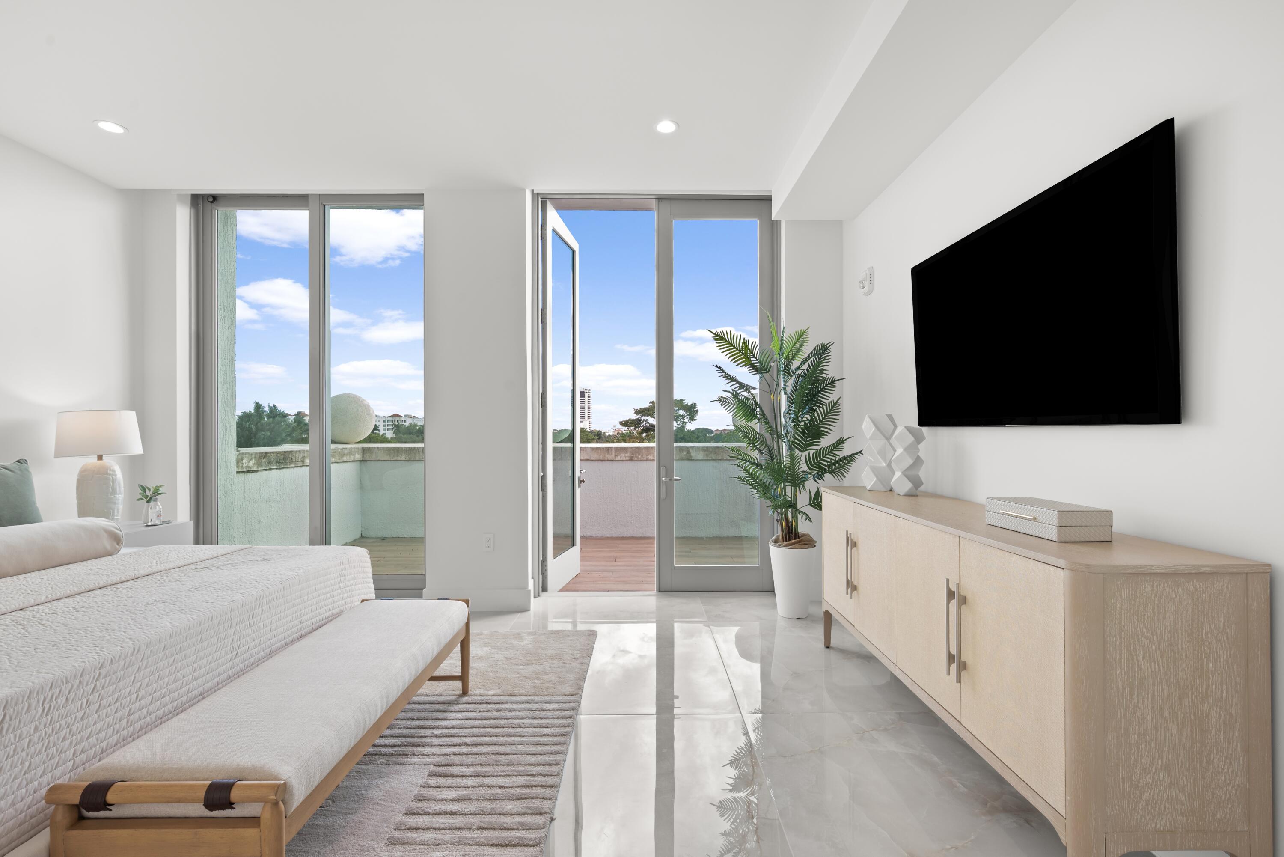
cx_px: 642
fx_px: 571
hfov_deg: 96.7
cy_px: 428
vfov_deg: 73.8
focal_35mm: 16
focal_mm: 16
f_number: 9
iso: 200
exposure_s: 1/8
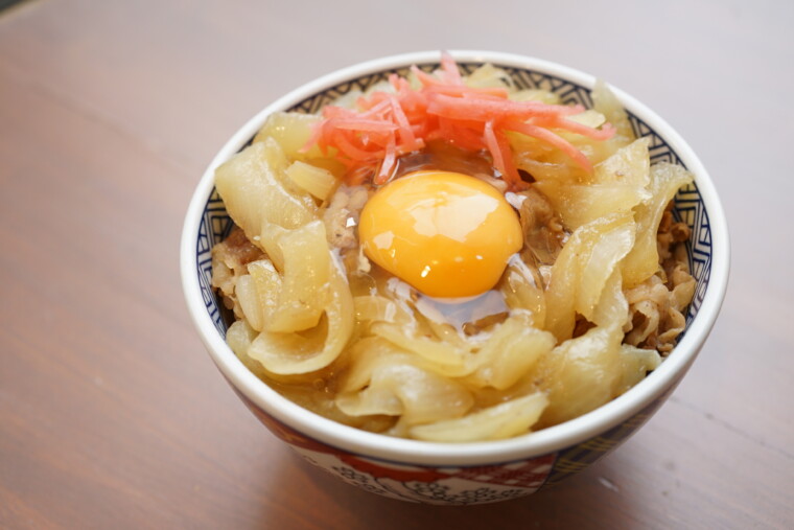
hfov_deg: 39.6
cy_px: 265
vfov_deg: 27.0
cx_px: 397
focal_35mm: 50
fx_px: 1103
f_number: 4.5
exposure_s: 1/125
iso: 400
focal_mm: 50
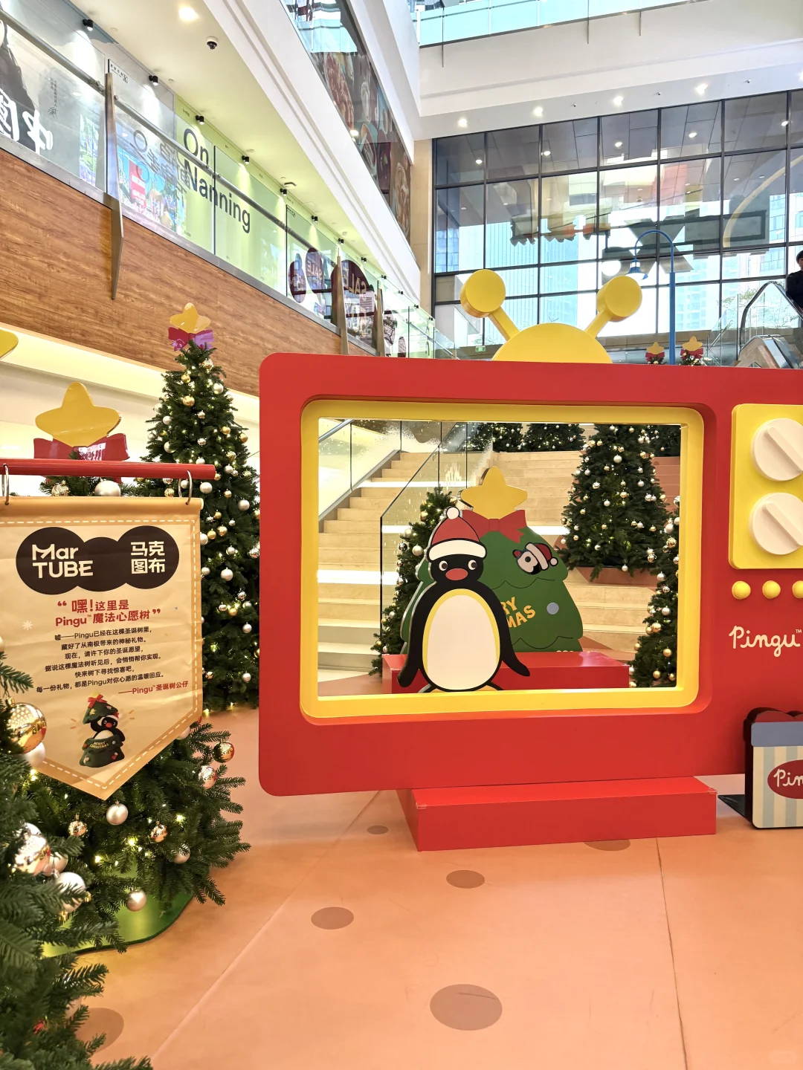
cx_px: 402
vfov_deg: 71.6
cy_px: 535
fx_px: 742
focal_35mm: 24
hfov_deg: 56.8
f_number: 1.78
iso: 160
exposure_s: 1/100
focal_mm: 6.76
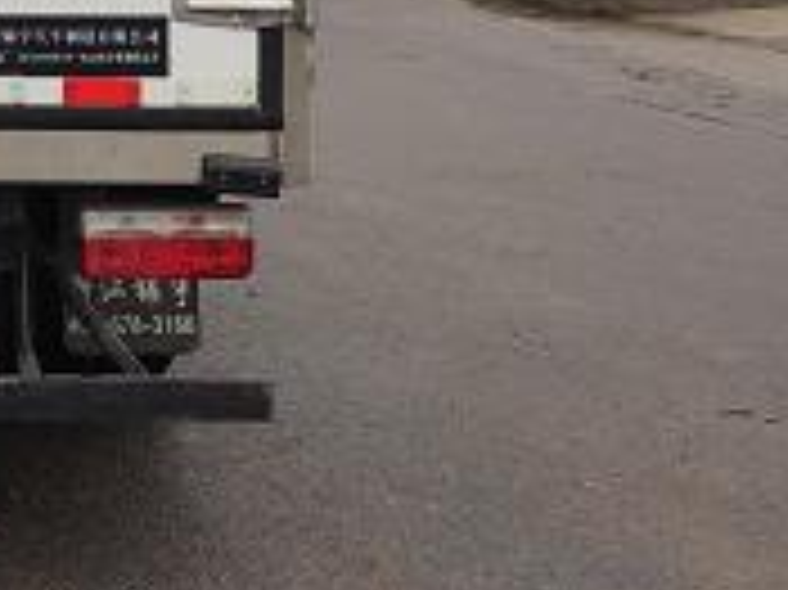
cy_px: -176
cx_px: -153
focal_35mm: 89
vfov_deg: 15.8
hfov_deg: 20.6
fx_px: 2025
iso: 112
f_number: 1.75
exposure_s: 1/844
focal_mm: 4.75
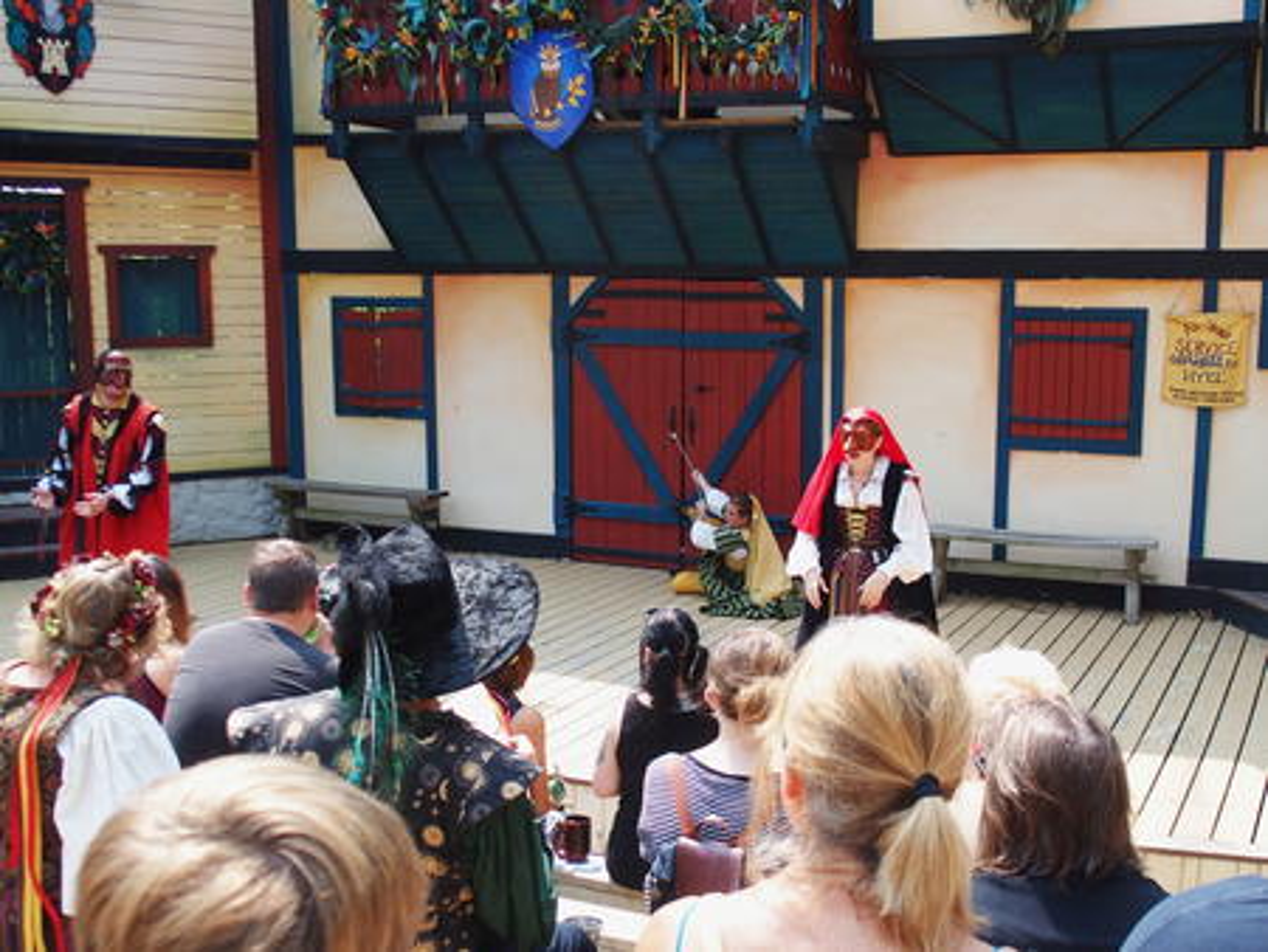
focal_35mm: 38
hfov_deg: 49.0
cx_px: 634
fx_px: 1393
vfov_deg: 37.8
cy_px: 476
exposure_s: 1/125
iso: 100
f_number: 3.2
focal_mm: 8.1
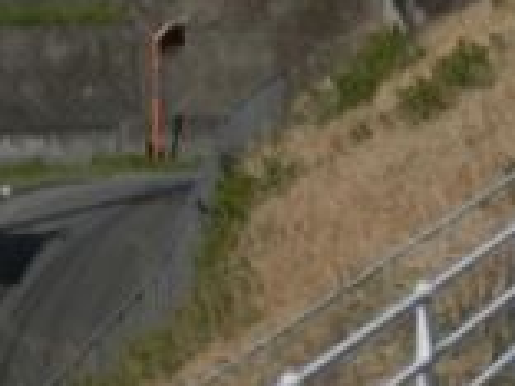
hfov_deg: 6.4
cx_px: 462
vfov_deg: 4.8
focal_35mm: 308
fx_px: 4582
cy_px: -284
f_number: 12
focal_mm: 10.8
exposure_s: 1/160
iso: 100
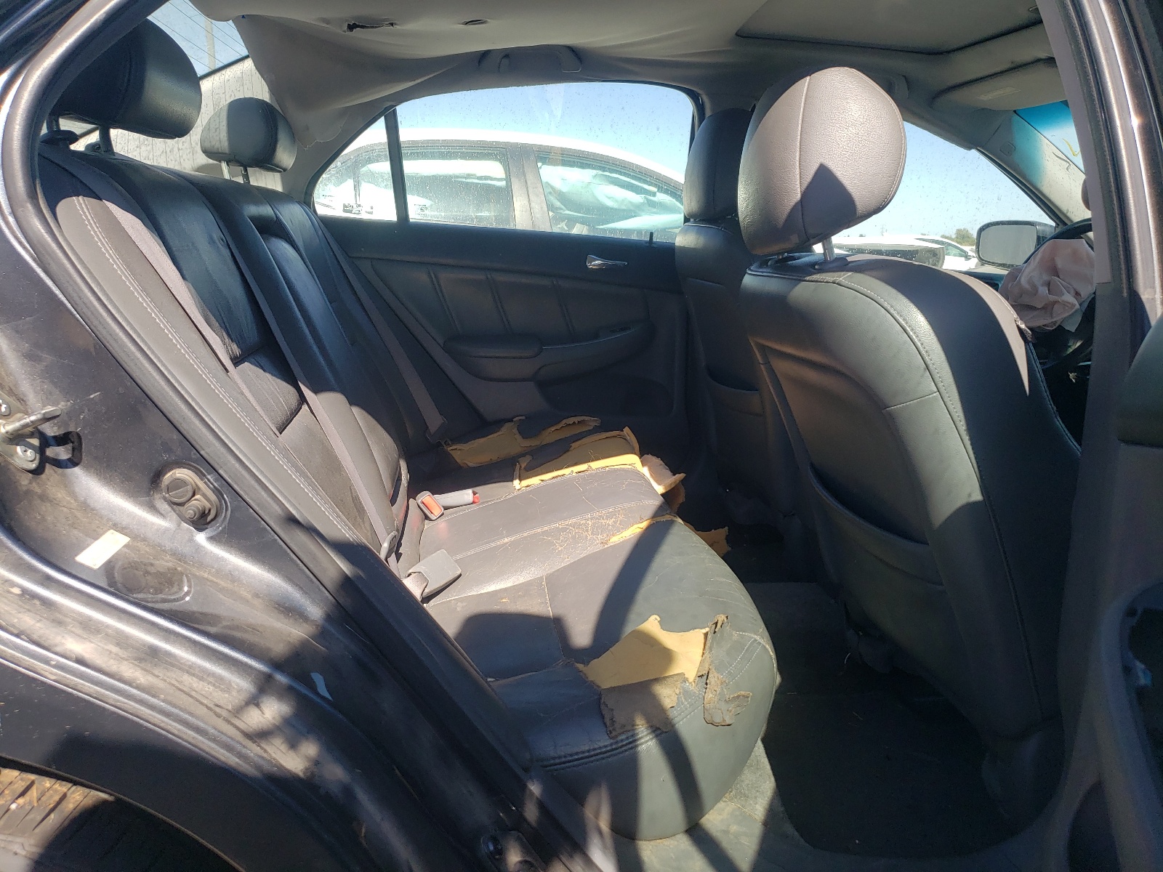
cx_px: 582
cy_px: 436
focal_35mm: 26
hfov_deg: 67.3
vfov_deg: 53.1
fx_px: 874
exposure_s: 1/1111
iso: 50
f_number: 1.5
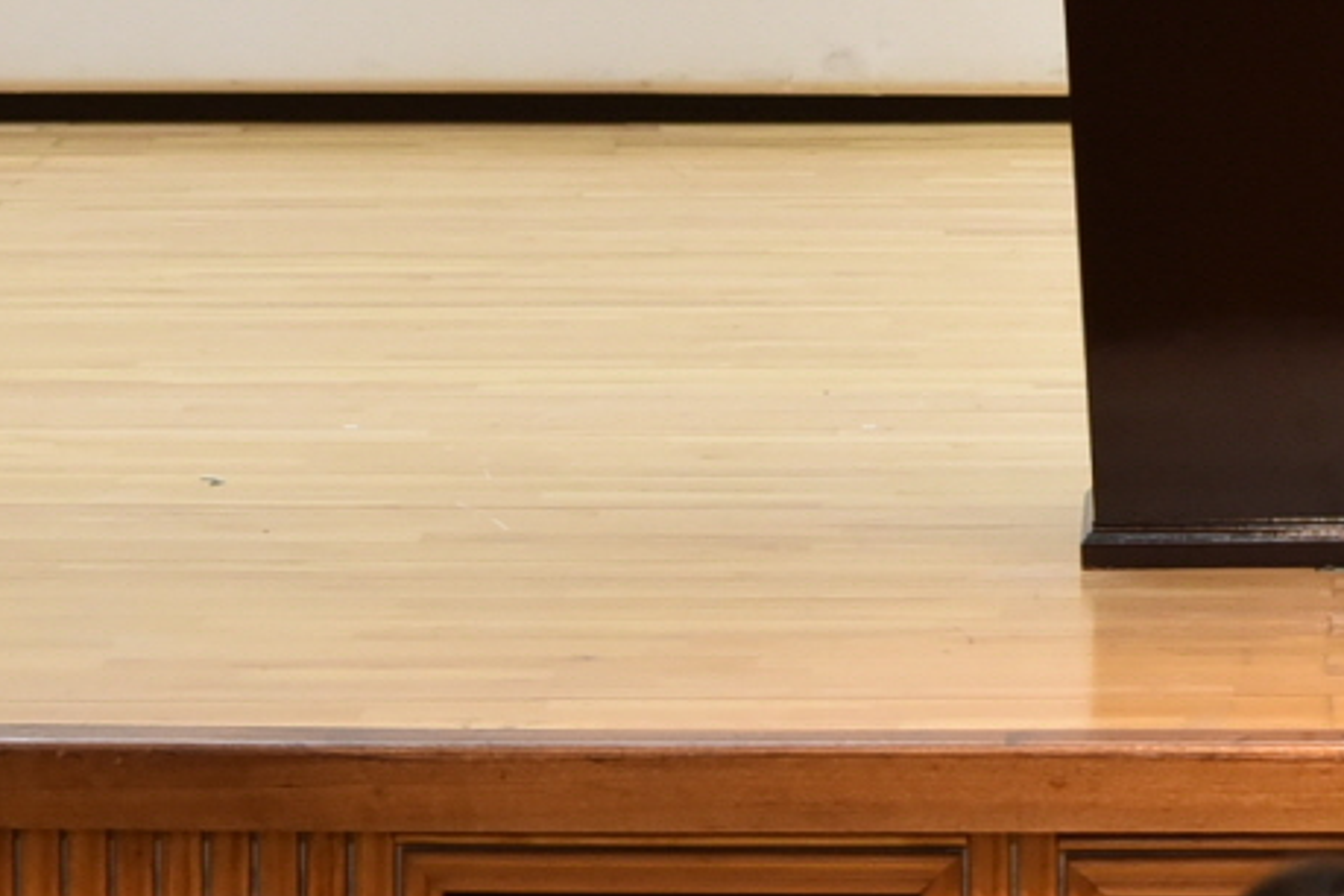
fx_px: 10154
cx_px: 1367
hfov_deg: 7.5
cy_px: -868
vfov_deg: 5.0
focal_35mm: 272
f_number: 4
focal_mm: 52
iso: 1000
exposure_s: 1/125
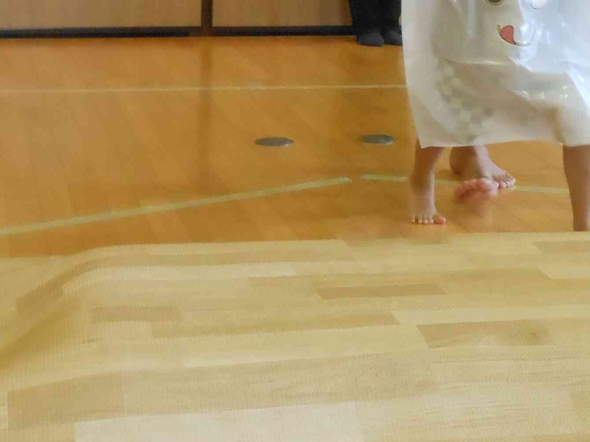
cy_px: -70
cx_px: 405
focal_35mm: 93
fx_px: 1585
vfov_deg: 15.4
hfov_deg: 21.0
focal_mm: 6.9
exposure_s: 1/125
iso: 640
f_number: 4.3
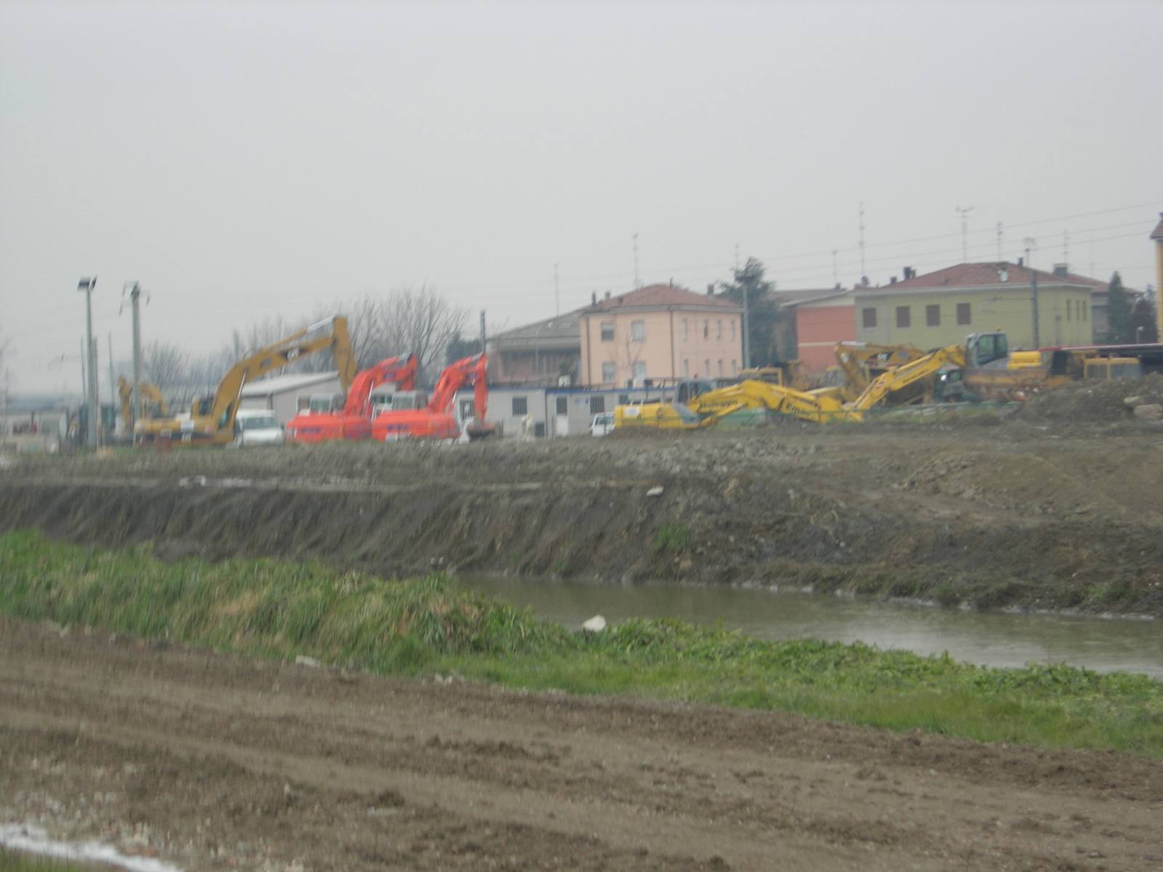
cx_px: 582
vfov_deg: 13.1
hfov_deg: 17.4
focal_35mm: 113
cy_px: 436
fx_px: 3796
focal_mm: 23.4
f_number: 4.9
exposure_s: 1/74.3
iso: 64
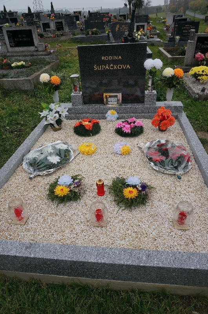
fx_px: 209
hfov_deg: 52.9
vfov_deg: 73.8
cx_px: 104
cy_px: 157
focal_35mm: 24
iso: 400
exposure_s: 1/160
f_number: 9
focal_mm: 16
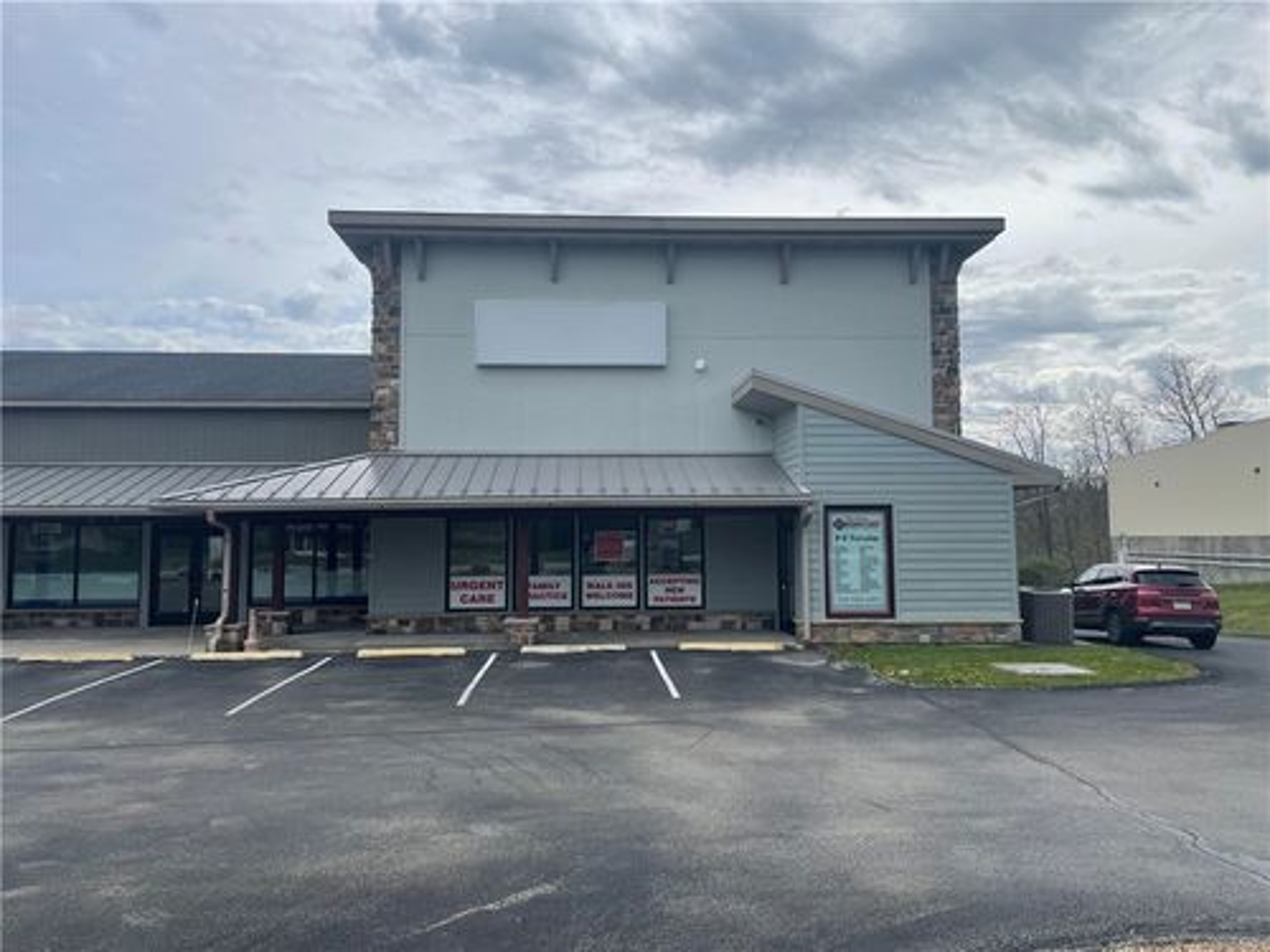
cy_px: 476
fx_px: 954
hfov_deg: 67.3
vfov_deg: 53.1
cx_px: 635
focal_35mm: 26
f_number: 1.6
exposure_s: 1/4292
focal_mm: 4.2
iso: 32
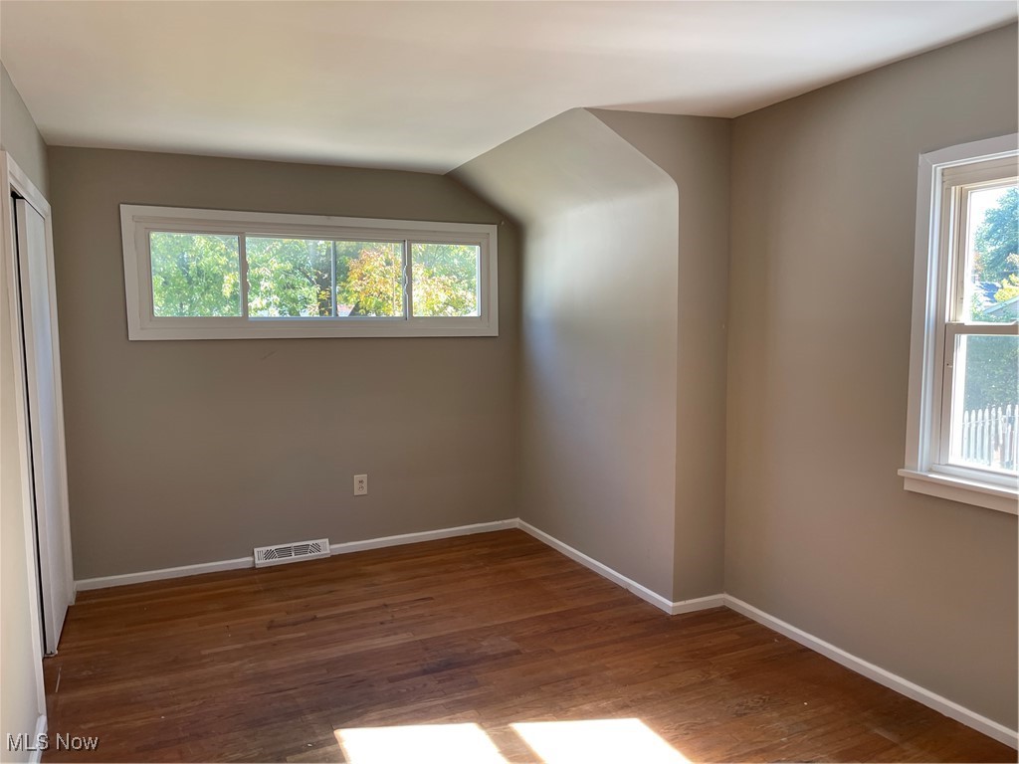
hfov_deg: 69.4
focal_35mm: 25
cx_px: 510
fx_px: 736
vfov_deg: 54.9
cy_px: 382
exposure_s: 1/120
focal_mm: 5.1
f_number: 1.6
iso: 64
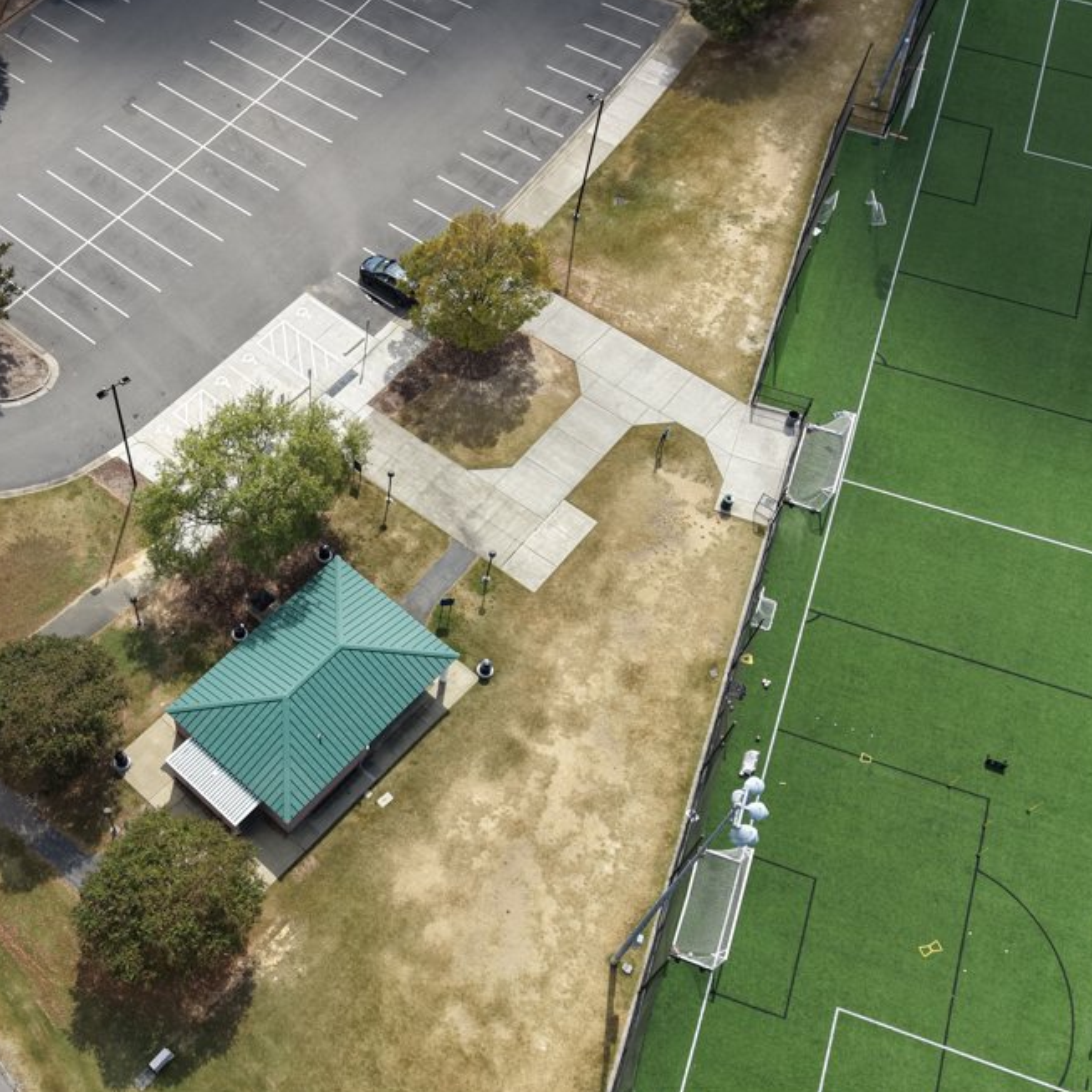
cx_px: 319
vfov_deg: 42.6
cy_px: 662
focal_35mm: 39
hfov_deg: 42.0
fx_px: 1392
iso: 150
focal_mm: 8.67
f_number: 1.8
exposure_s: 1/4000
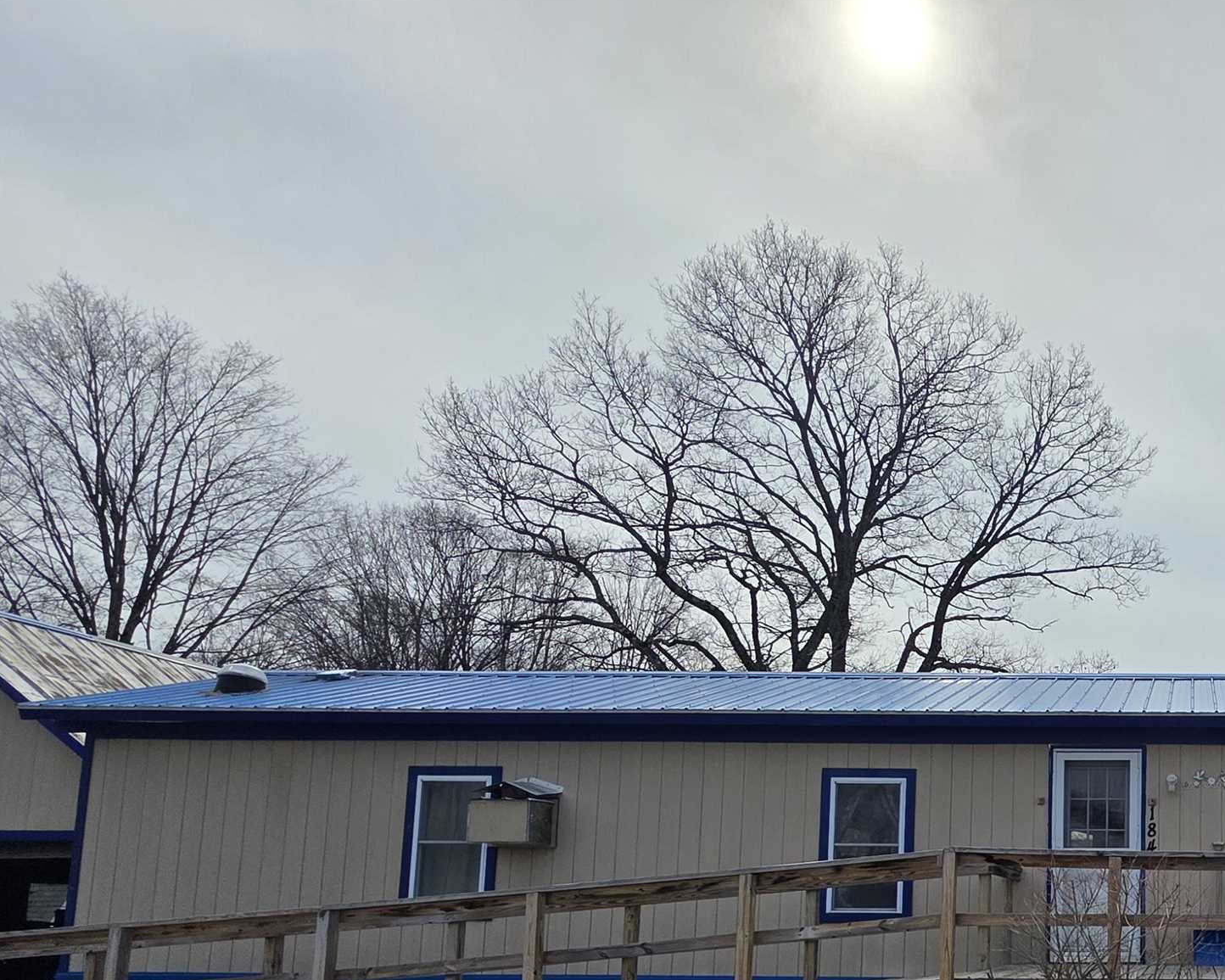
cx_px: 1180
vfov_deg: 49.2
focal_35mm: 27
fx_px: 979
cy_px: 822
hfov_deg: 53.0
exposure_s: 1/3687
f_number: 1.9
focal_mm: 2.2
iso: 40
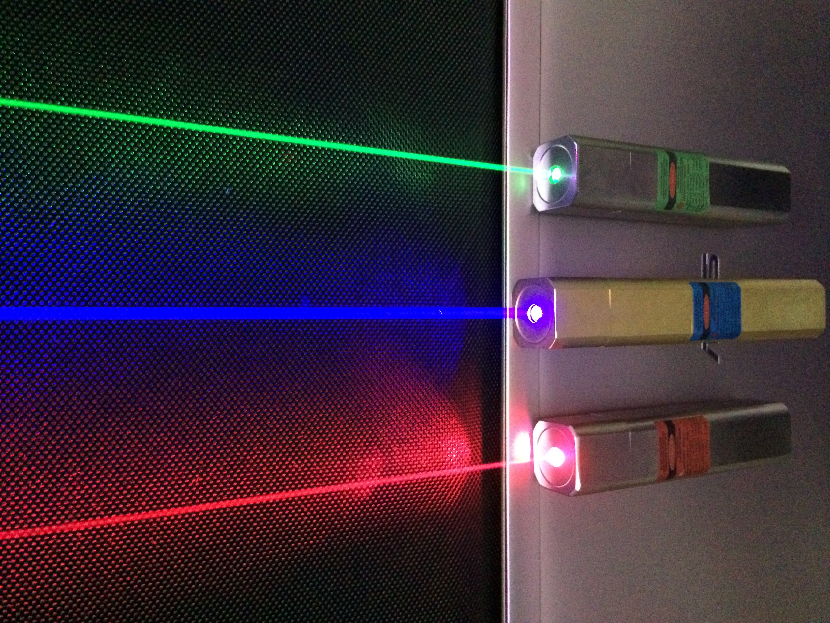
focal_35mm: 30
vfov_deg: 46.8
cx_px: 415
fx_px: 719
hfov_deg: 60.0
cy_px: 312
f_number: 2.2
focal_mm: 4.12
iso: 1250
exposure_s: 1/15
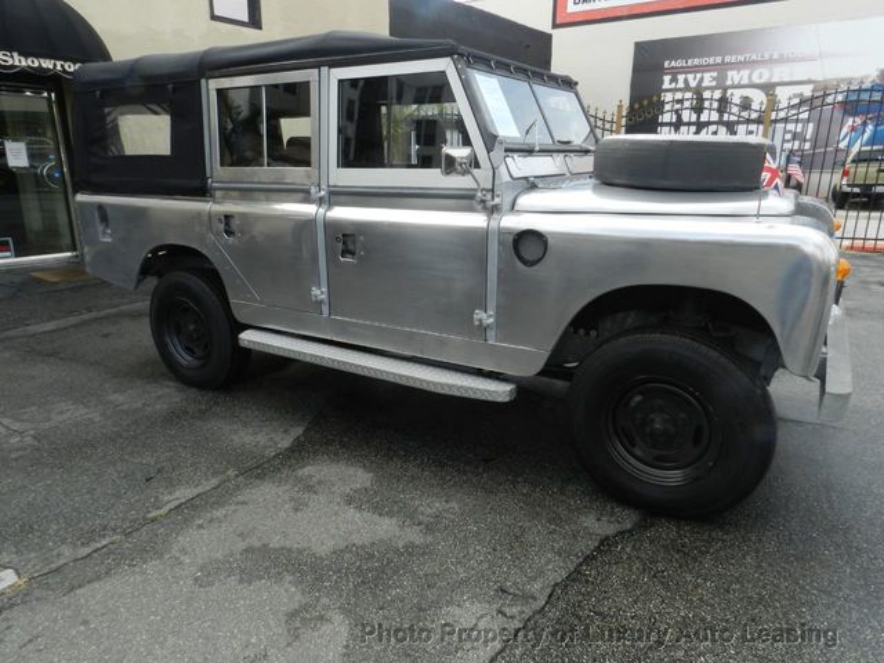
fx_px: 587
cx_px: 442
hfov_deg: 73.9
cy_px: 332
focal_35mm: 23
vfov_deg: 58.9
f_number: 8
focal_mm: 4
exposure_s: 1/160
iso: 160
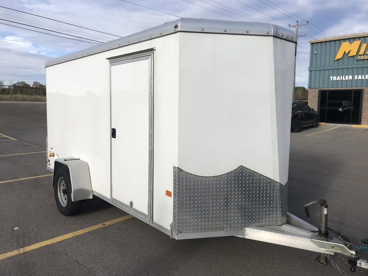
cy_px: 138
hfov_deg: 63.4
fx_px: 298
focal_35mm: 28
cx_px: 184
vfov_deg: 49.7
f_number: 1.8
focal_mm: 3.99
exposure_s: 1/2457
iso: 20
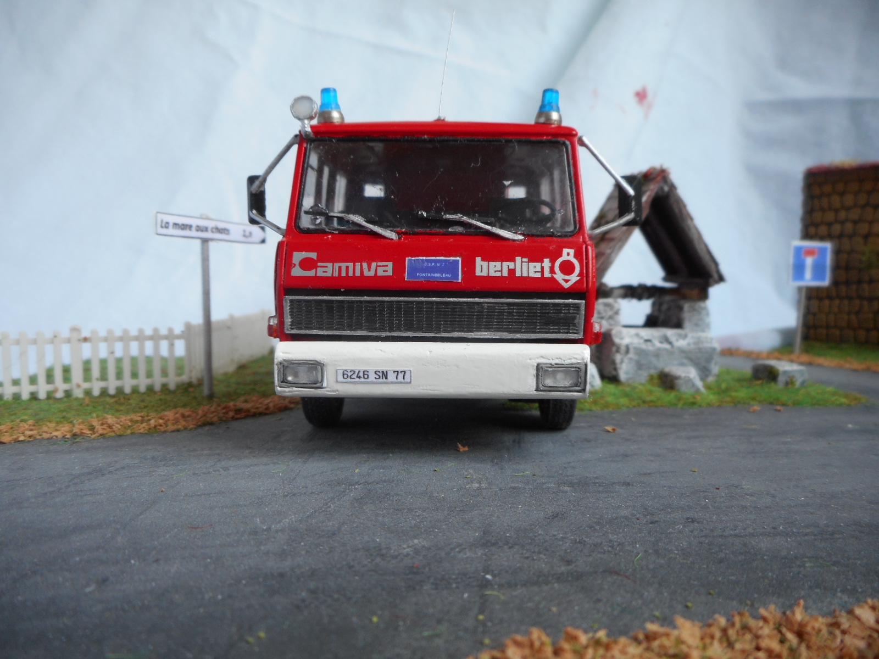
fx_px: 635
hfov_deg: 69.4
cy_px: 330
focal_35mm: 25
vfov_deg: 54.9
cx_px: 440
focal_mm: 4.5
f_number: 3.7
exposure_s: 1/30
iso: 80
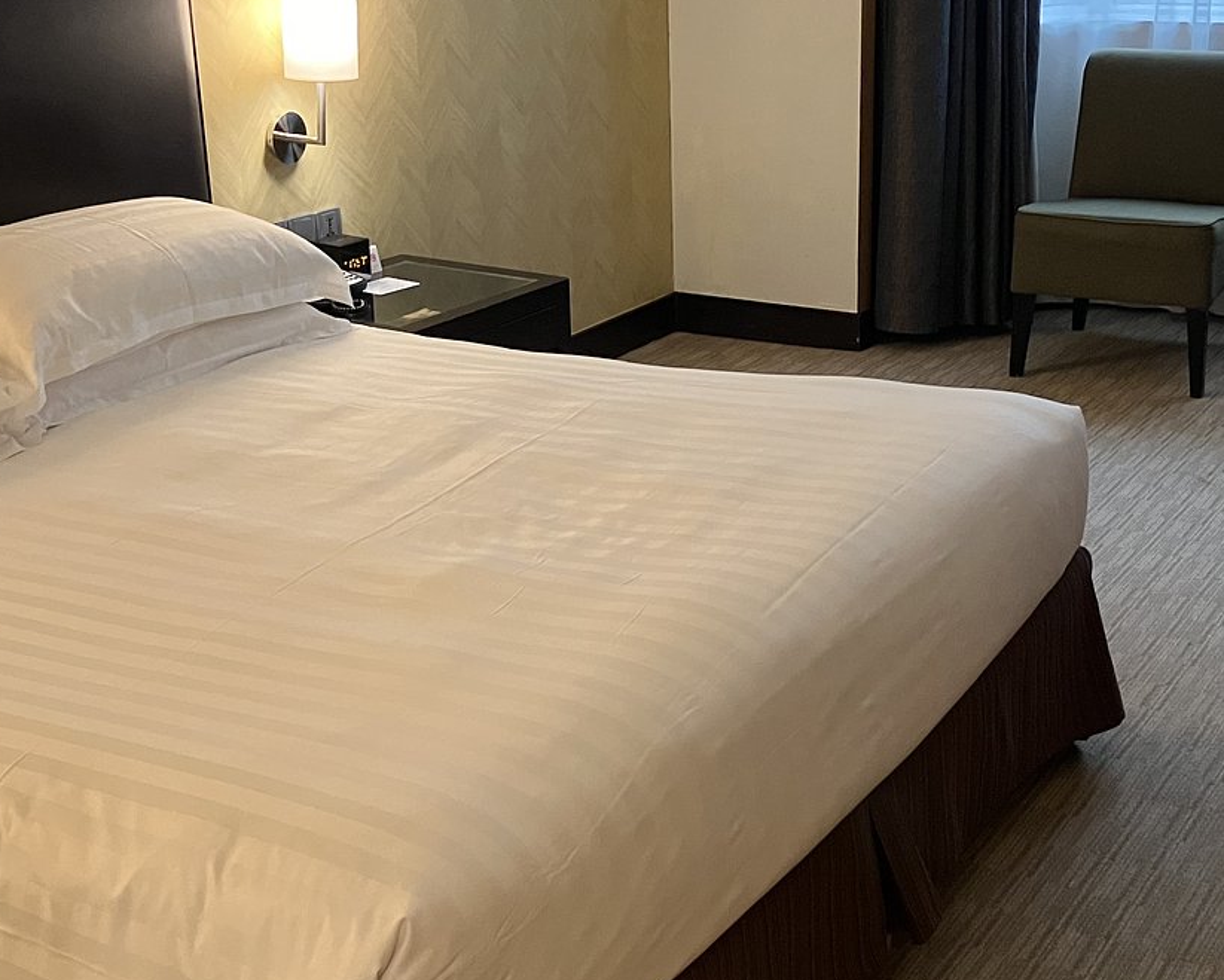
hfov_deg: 36.6
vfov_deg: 29.7
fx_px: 1848
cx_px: 620
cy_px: 442
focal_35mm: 51
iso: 320
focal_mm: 3.99
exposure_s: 1/50
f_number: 1.8
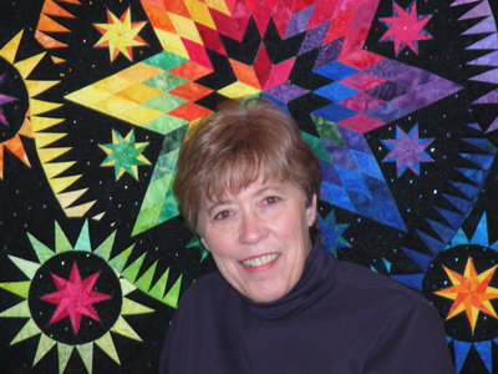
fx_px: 2446
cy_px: 187
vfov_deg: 8.7
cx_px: 249
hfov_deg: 11.6
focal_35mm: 170
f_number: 4.5
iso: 213
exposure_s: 1/30
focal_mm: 30.1
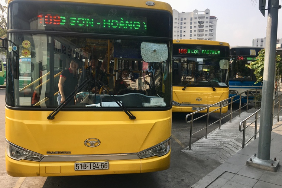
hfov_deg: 60.3
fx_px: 243
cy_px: 92
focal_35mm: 31
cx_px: 138
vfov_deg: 42.3
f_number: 2.2
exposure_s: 1/732
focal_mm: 4.15
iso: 25
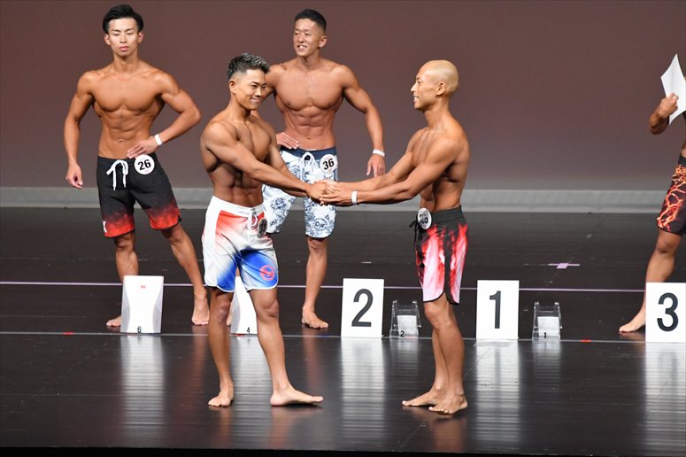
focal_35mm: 285
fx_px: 5428
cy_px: 228
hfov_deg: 7.2
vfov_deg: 4.8
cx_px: 343
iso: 4000
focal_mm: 190
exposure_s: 1/400
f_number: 5.6
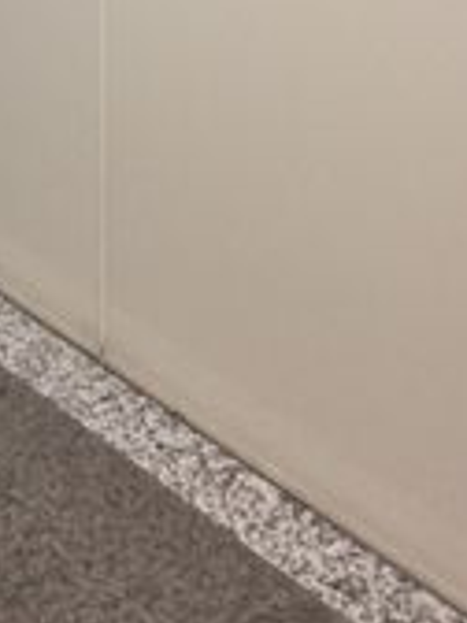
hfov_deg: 11.0
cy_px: -434
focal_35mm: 126
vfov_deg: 14.2
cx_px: -374
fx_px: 2266
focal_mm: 4.12
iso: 80
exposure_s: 1/20
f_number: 2.4
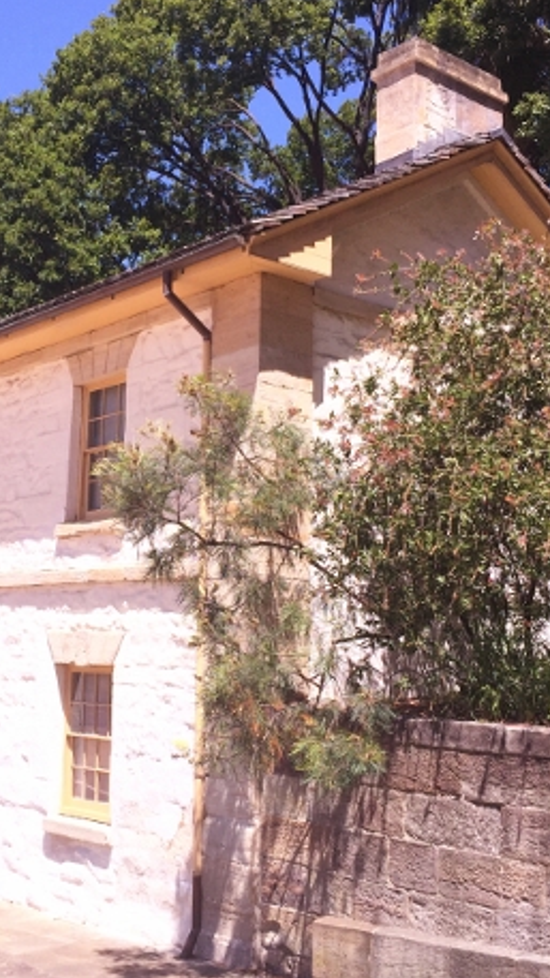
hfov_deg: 26.3
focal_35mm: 45
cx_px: 173
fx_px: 1167
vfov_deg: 45.5
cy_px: 509
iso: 32
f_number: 2.2
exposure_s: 1/2326
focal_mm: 4.15
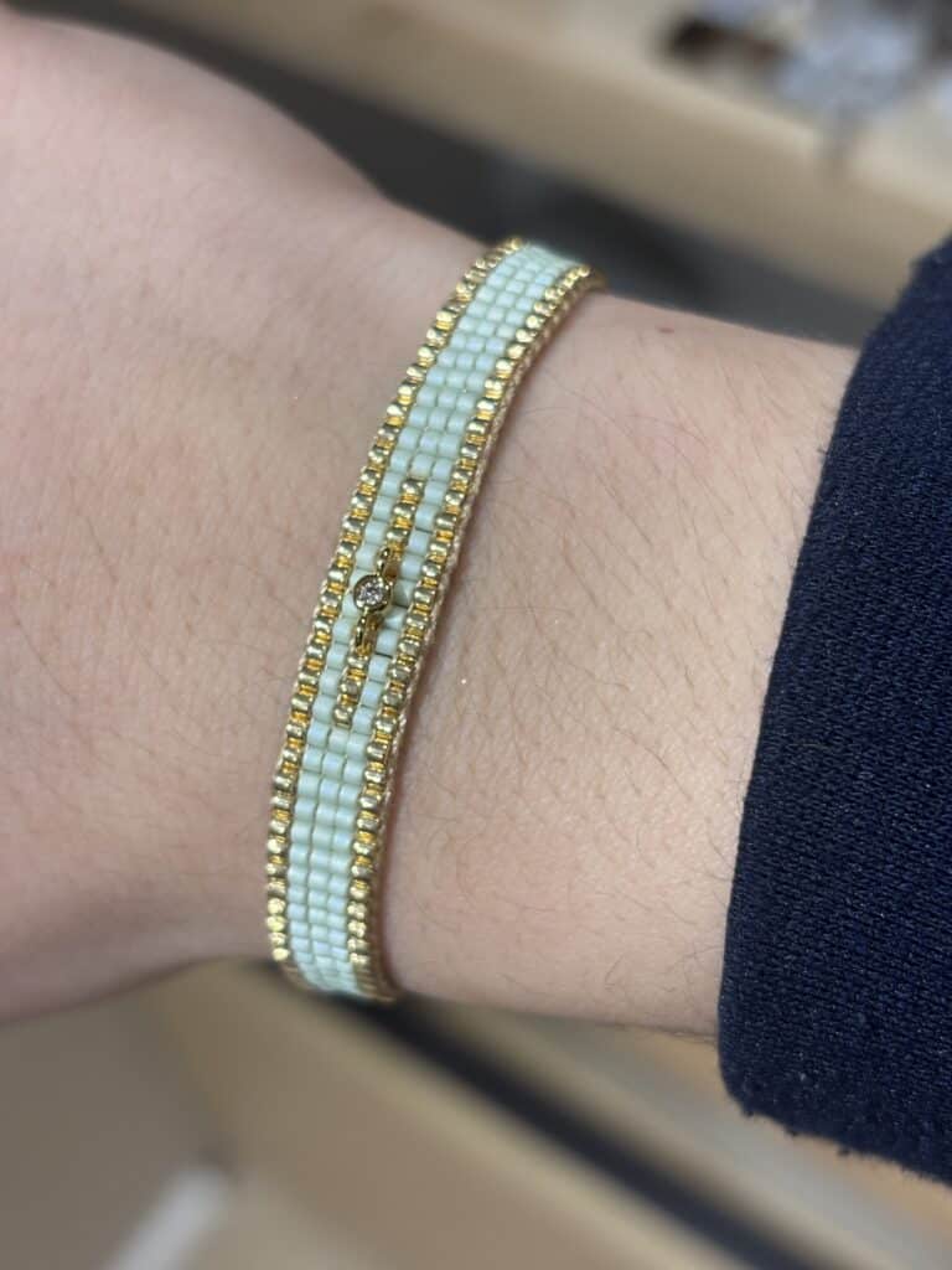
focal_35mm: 52
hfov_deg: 28.0
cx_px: 476
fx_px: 1907
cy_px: 635
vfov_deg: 36.8
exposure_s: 1/100
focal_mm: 5.96
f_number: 1.6
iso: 32
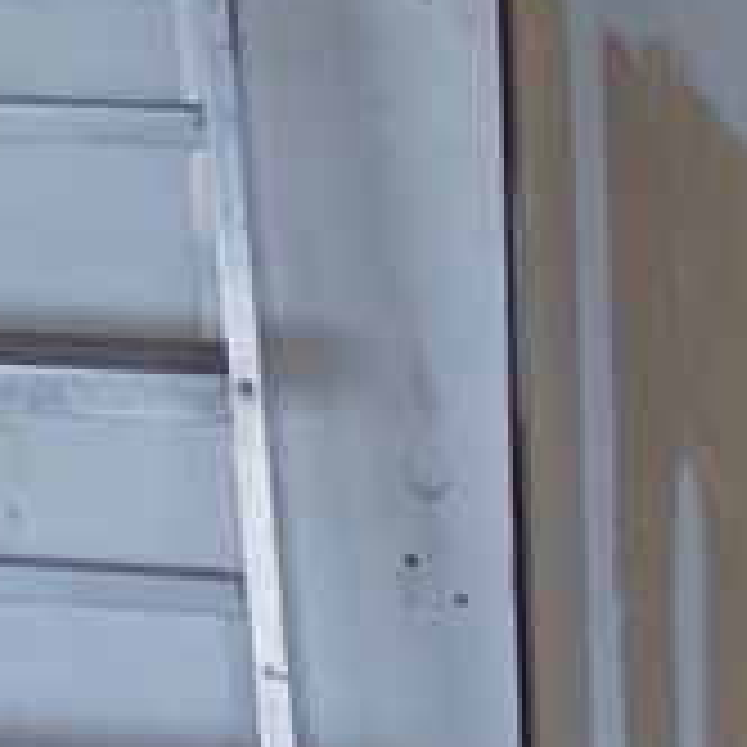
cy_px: -796
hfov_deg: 7.1
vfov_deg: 8.3
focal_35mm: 199
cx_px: -1971
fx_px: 4858
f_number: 2.2
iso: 100
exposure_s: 1/40
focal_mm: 16
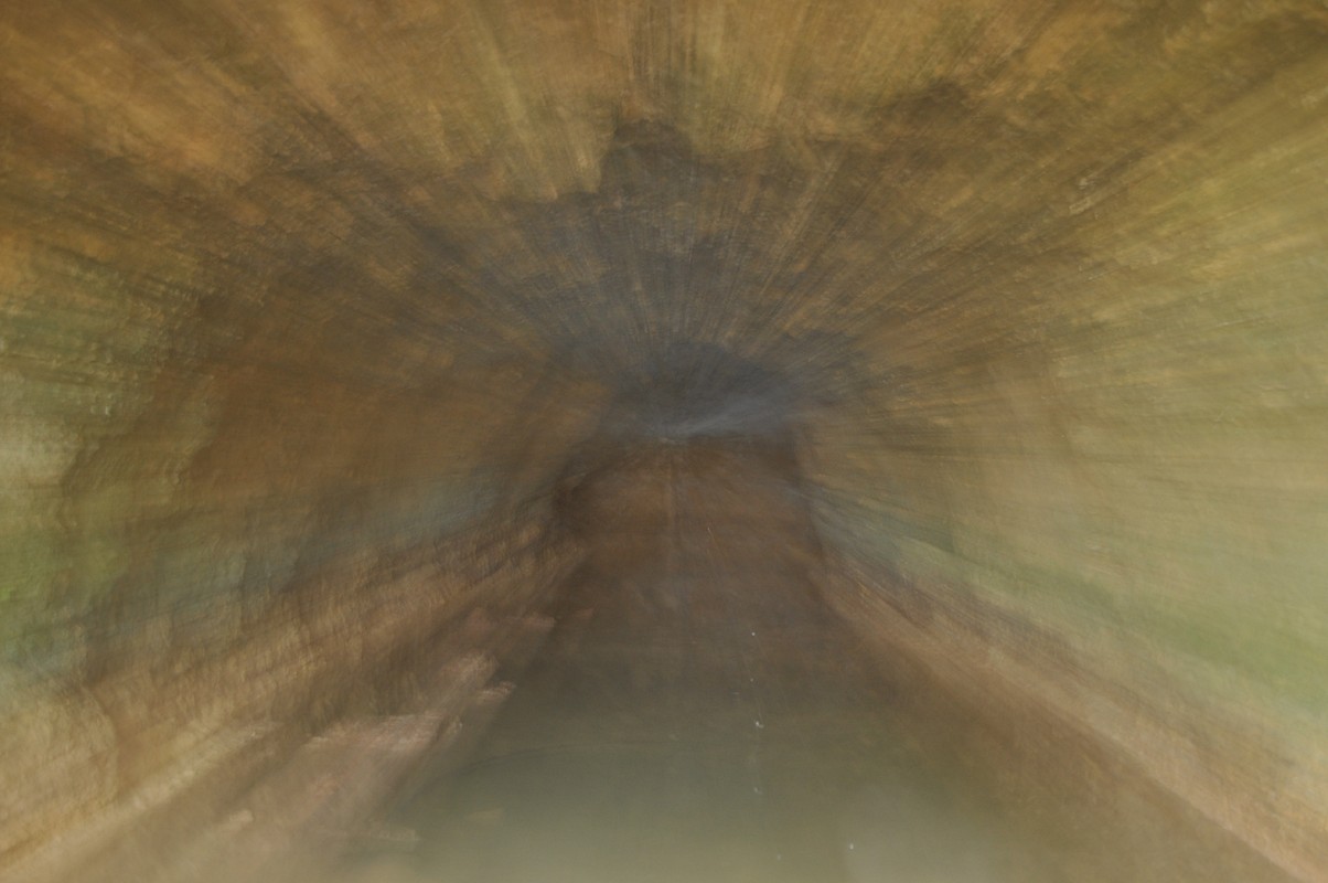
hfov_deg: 13.1
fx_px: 5804
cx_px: 664
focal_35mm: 158
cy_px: 442
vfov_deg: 8.7
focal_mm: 105
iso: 200
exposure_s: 5
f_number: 10
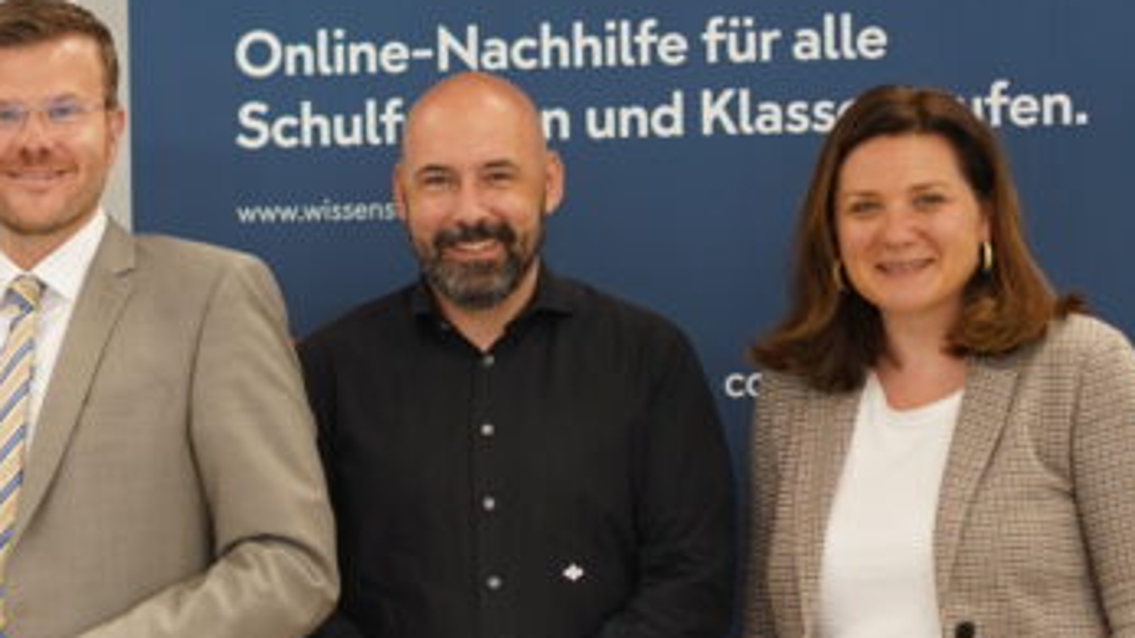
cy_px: 635
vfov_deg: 6.1
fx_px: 5927
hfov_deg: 10.9
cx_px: 128
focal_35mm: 197
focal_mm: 85
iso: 320
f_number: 1.4
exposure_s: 1/100
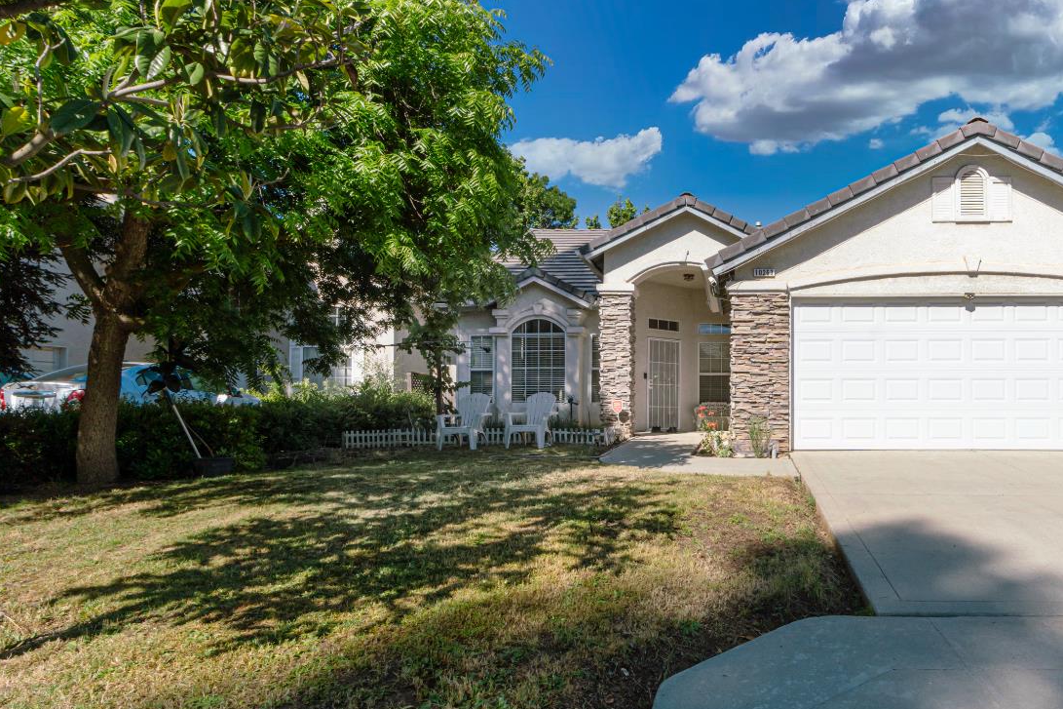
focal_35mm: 23
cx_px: 721
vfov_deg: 55.6
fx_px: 670
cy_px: 392
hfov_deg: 74.2
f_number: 13
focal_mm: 11
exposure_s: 1/200
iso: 160
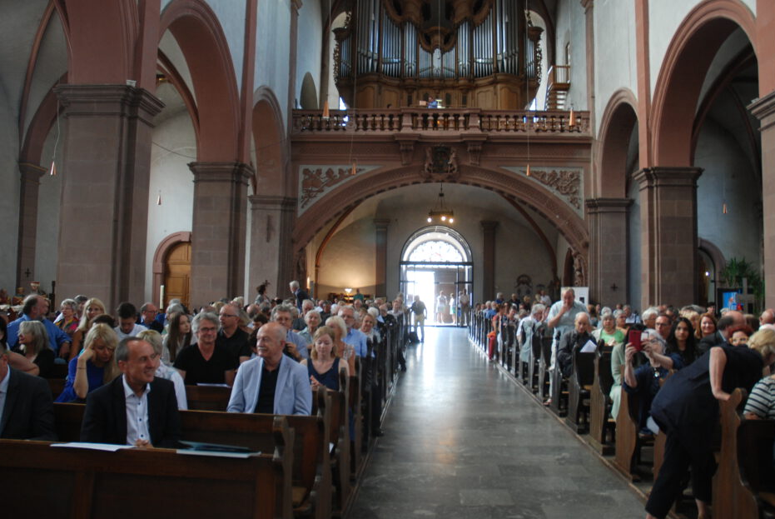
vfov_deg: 45.1
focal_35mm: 29
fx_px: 625
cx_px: 403
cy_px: 252
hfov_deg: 63.6
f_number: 3.5
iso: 400
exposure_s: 1/25
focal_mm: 18
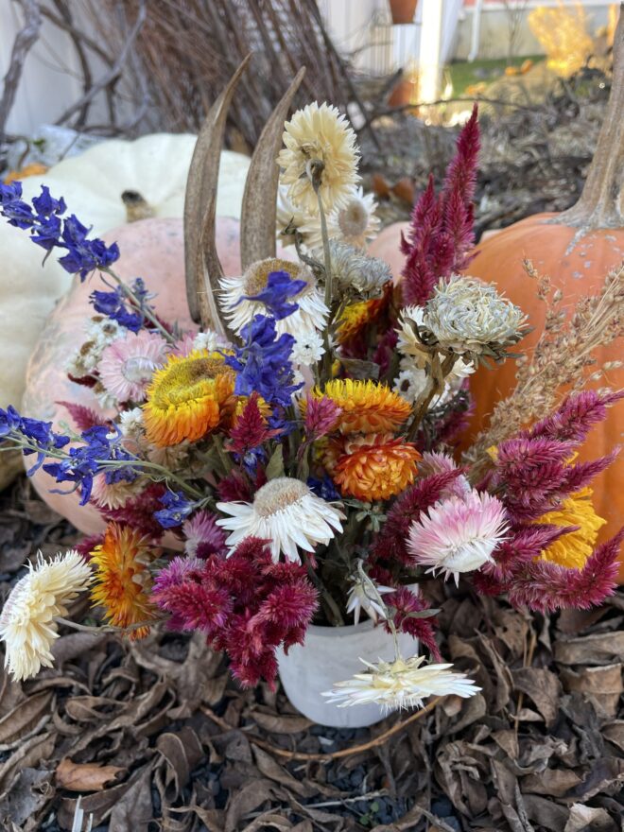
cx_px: 312
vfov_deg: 67.3
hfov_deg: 53.1
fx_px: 625
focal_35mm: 26
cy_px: 416
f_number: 1.6
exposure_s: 1/126
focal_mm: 4.2
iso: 32
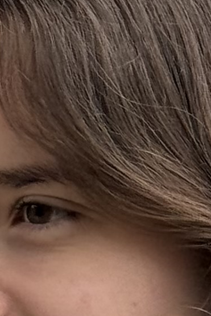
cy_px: 132
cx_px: 222
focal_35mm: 362
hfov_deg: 3.8
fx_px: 3180
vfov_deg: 5.7
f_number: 1.78
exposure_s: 1/146
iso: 64
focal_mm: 6.76
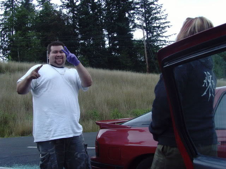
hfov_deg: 47.9
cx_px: 113
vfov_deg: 36.8
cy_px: 84
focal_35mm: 39
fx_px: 255
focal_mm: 6.6
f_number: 3.5
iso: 200
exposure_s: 1/45
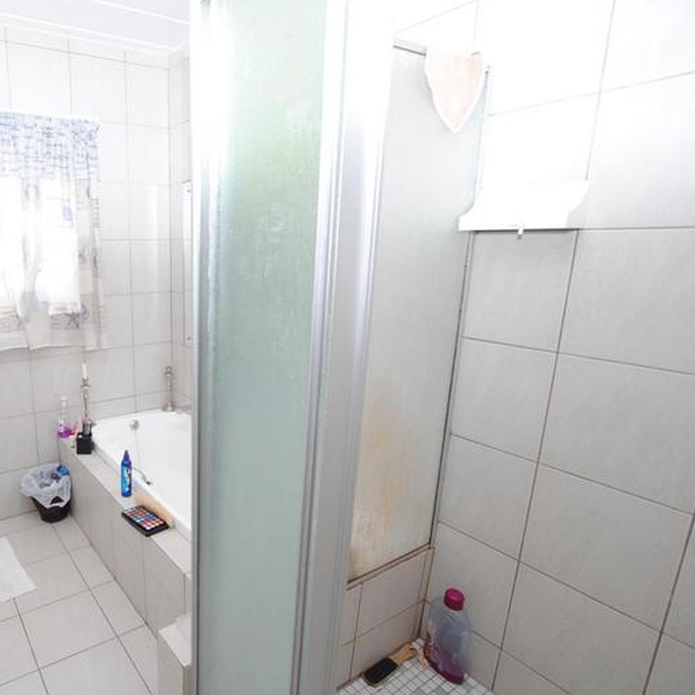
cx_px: 157
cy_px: 359
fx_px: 454
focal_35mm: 20
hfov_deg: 68.9
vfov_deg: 74.8
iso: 200
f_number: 4
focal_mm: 10
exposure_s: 1/60
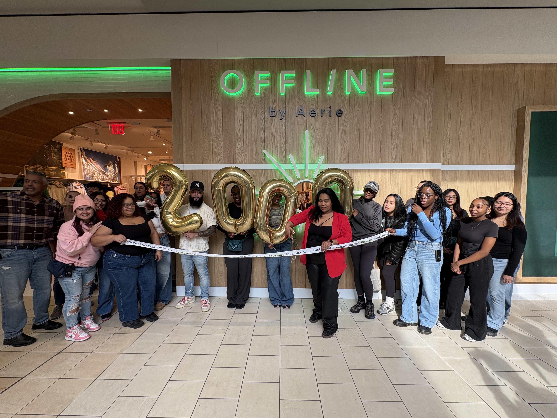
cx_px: 278
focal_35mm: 14
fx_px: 225
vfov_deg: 85.7
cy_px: 209
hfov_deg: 102.1
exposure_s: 1/120
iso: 100
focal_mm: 2.22
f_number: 2.2
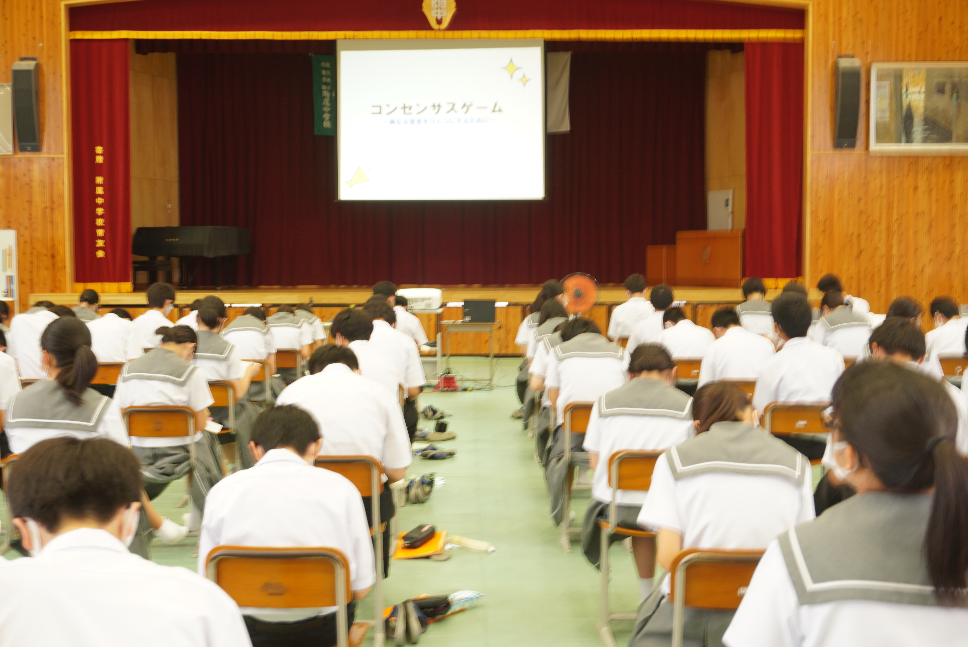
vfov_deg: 31.9
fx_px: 1130
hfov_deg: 46.4
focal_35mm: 42
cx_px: 484
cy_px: 324
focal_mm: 28
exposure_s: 1/3
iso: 100
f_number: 6.3
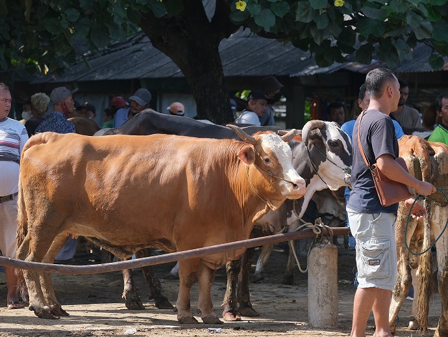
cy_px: 168
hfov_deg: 10.5
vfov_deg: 7.9
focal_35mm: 189
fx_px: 2447
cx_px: 216
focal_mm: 115.9
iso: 400
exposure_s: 1/500
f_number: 5
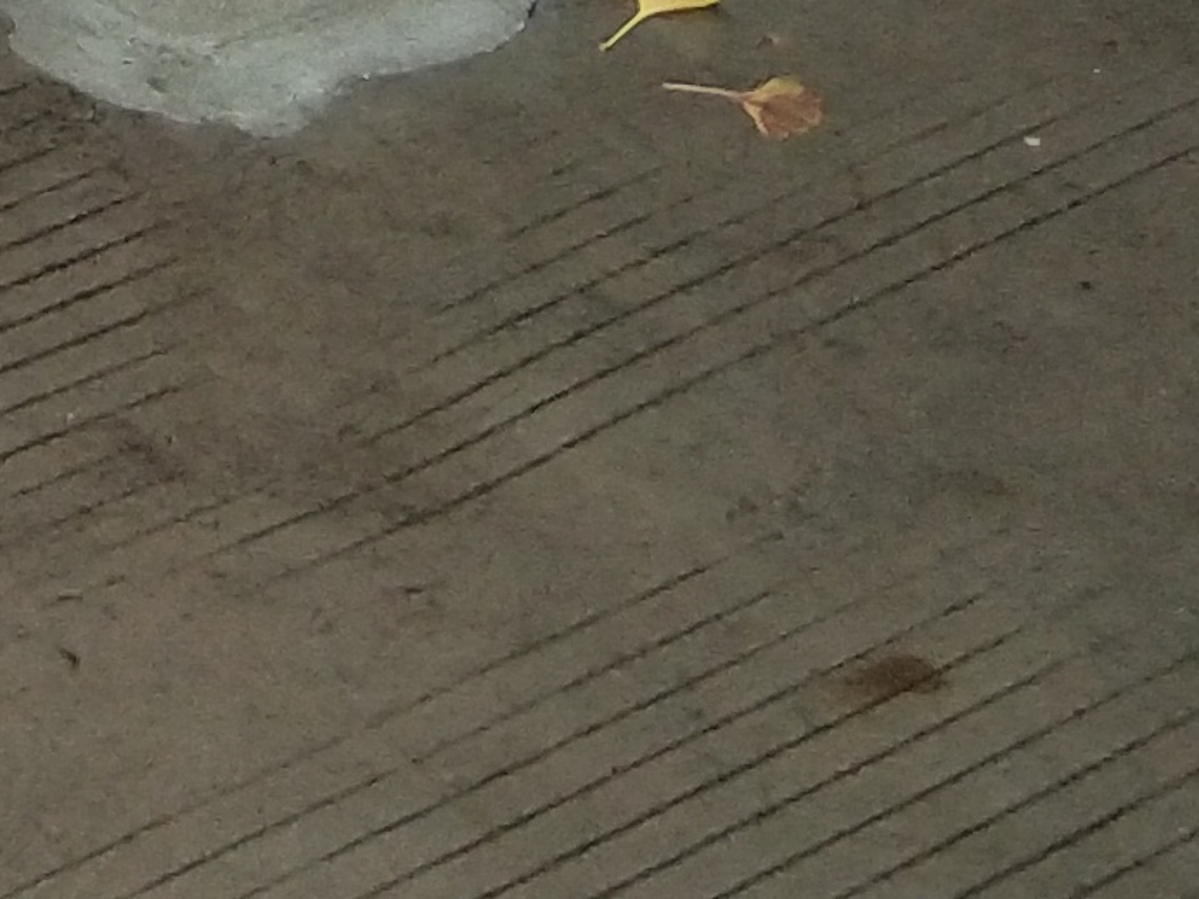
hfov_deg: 9.4
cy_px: -1466
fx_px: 6444
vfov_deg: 7.3
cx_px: -1768
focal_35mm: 186
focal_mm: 3.69
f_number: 2.2
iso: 80
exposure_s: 1/50
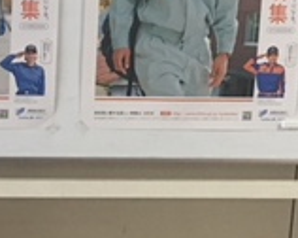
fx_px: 1013
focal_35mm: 115
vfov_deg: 13.4
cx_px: 26
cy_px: 125
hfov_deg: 16.5
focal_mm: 4.15
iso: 160
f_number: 2.2
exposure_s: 1/30
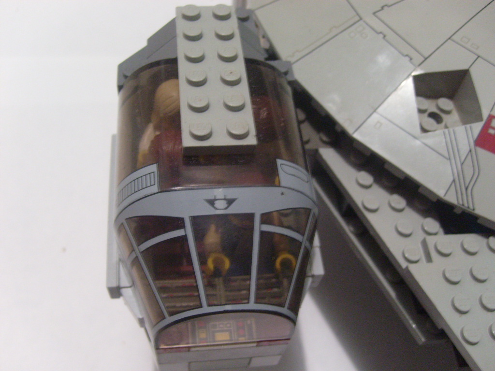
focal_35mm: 35
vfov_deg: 40.7
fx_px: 500
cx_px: 248
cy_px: 186
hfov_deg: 52.6
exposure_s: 1/10
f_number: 2.8
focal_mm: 5.8
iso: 200
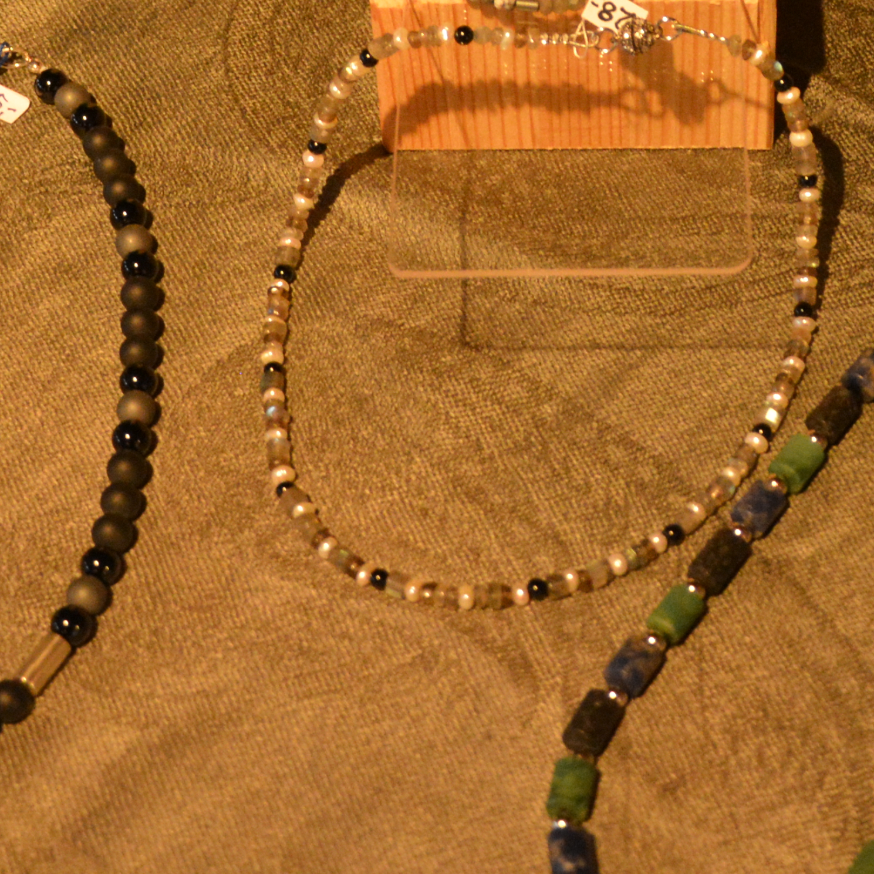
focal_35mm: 113
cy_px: -51
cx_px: 670
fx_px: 3228
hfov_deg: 15.3
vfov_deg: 15.1
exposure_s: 1/60
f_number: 3.8
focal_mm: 22
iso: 1600
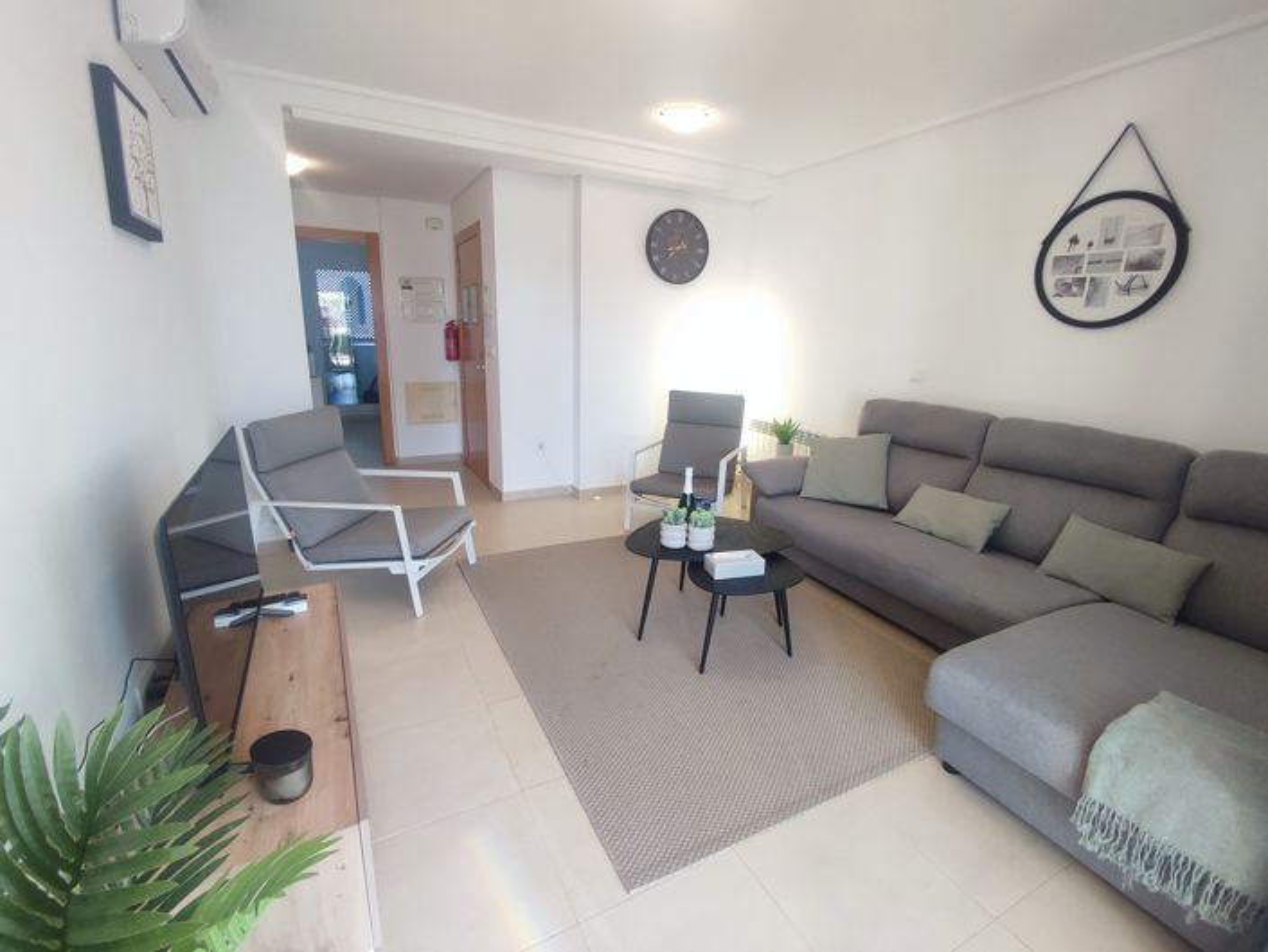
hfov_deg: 94.5
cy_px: 476
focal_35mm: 16
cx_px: 634
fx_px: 586
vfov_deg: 78.1
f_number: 2.2
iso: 256
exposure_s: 1/100
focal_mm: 1.65
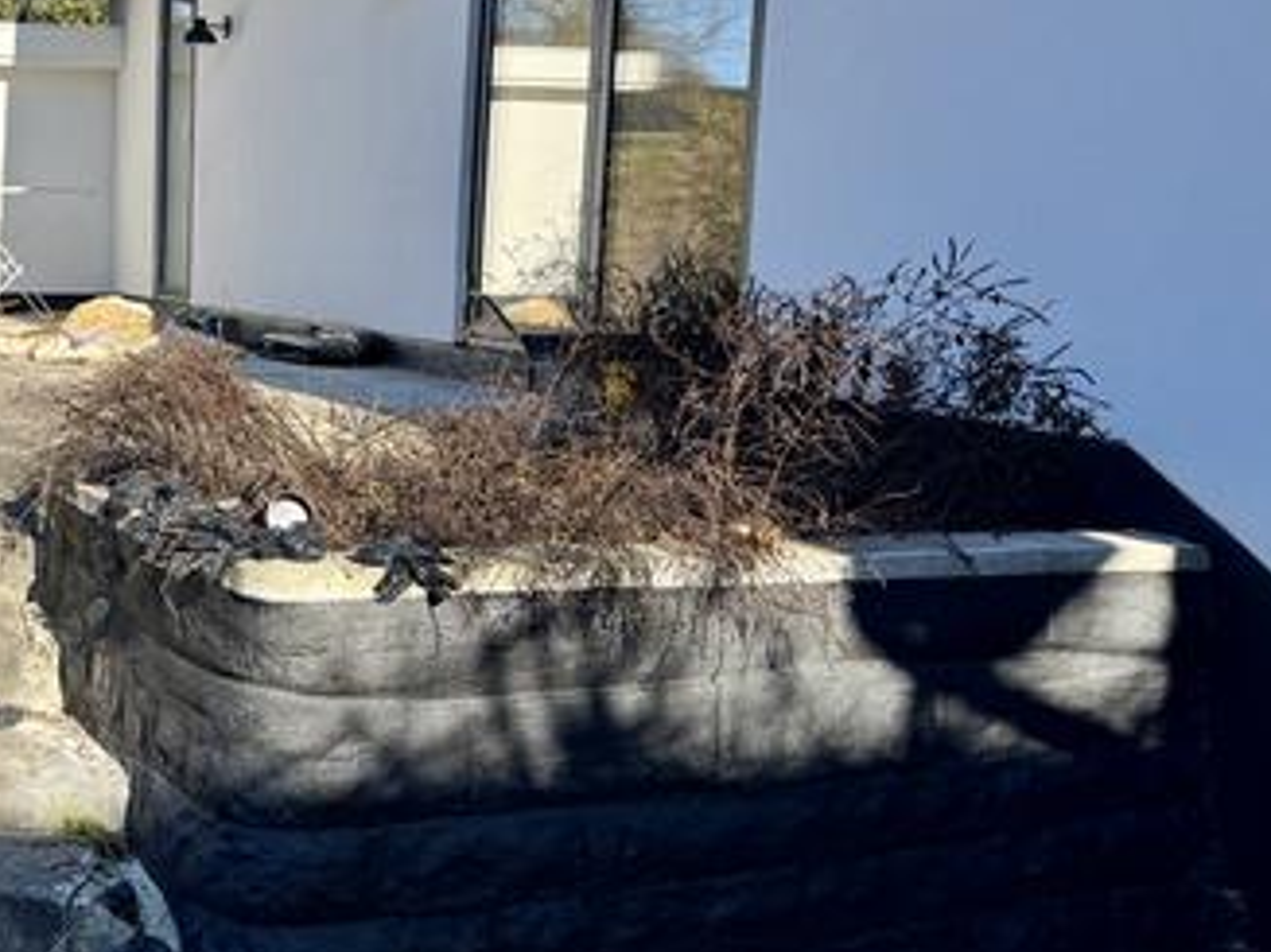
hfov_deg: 39.8
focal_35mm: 44
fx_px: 1615
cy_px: 424
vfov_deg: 32.8
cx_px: 124
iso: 80
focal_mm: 6.76
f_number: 1.78
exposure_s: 1/1869
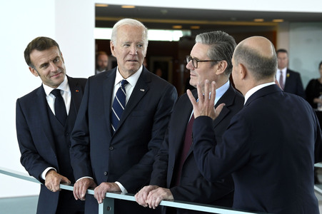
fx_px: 1162
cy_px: 107
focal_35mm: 130
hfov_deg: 15.8
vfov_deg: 10.5
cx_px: 161
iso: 4000
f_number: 7.1
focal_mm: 130
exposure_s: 1/640
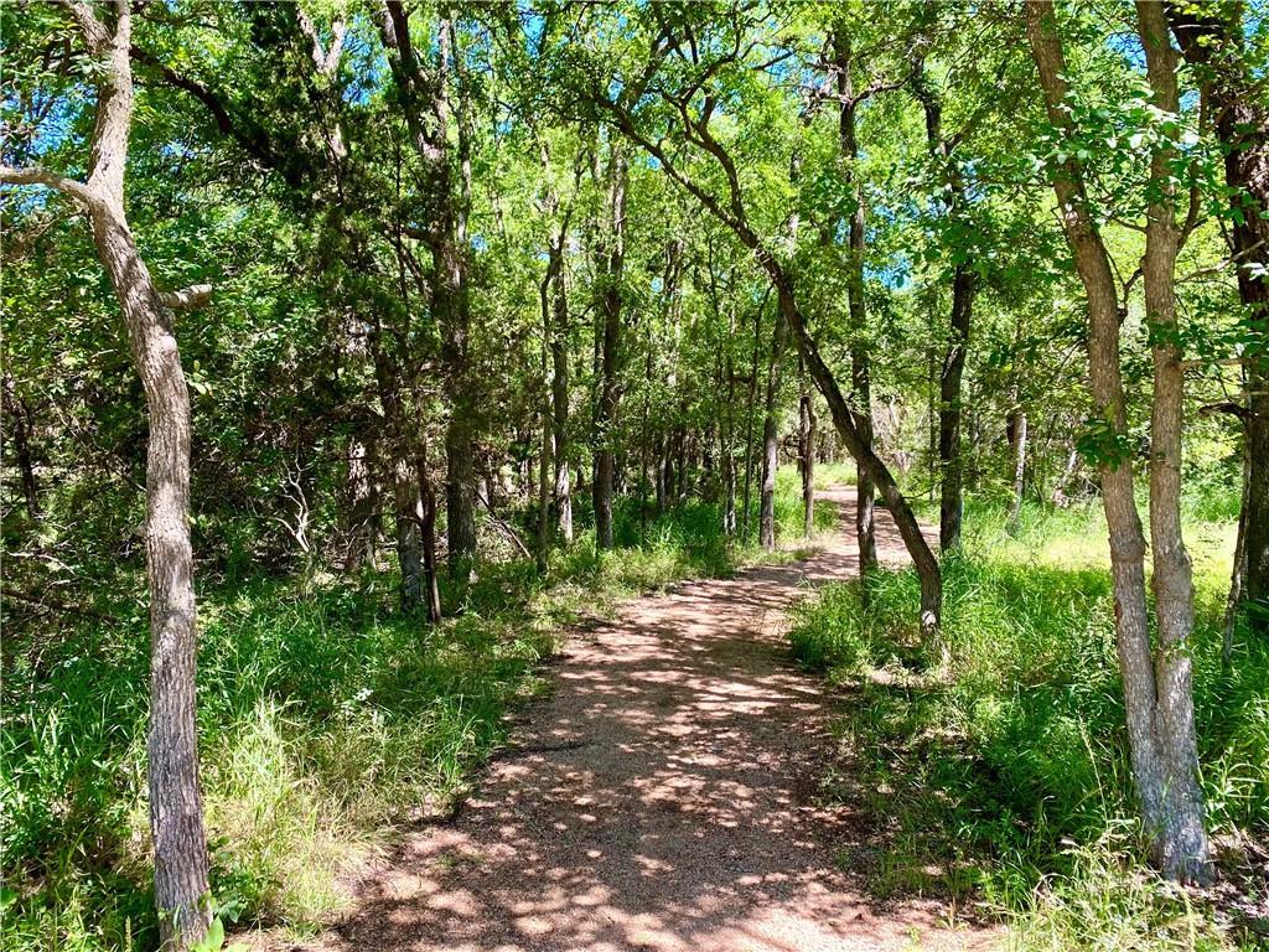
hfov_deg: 67.3
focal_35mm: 26
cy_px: 476
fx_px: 953
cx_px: 634
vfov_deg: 53.1
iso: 32
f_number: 1.8
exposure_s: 1/189
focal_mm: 4.25
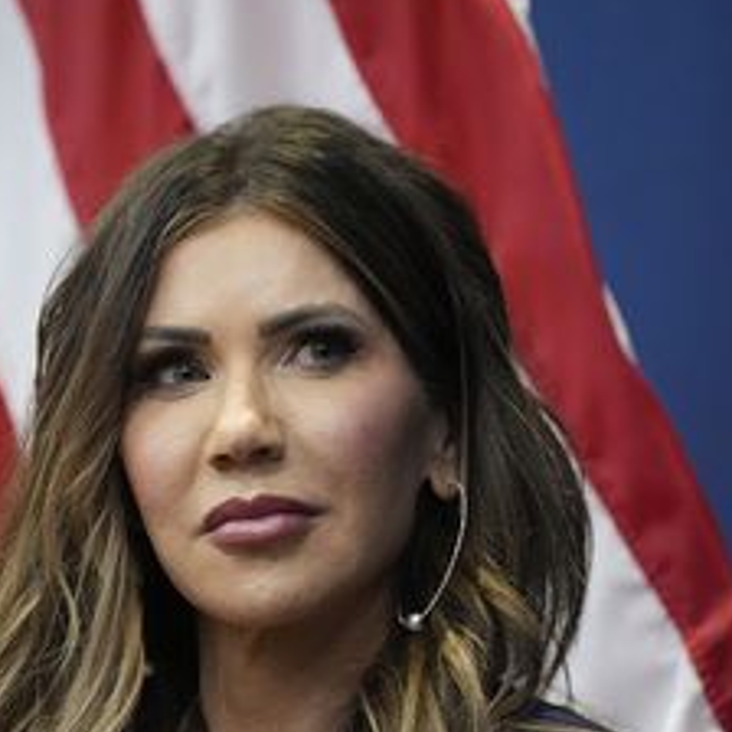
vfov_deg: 3.4
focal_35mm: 511
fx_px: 12225
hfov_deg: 3.4
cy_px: 397
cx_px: 147
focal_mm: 336
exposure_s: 1/125
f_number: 5.6
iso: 8000
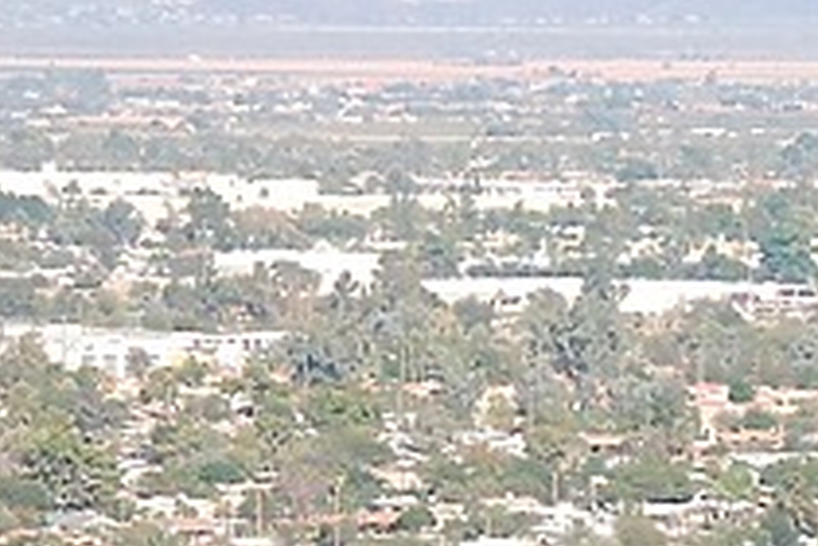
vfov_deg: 2.6
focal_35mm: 526
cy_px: 844
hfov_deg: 3.9
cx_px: 997
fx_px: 11951
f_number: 10
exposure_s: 1/250
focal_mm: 82
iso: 200
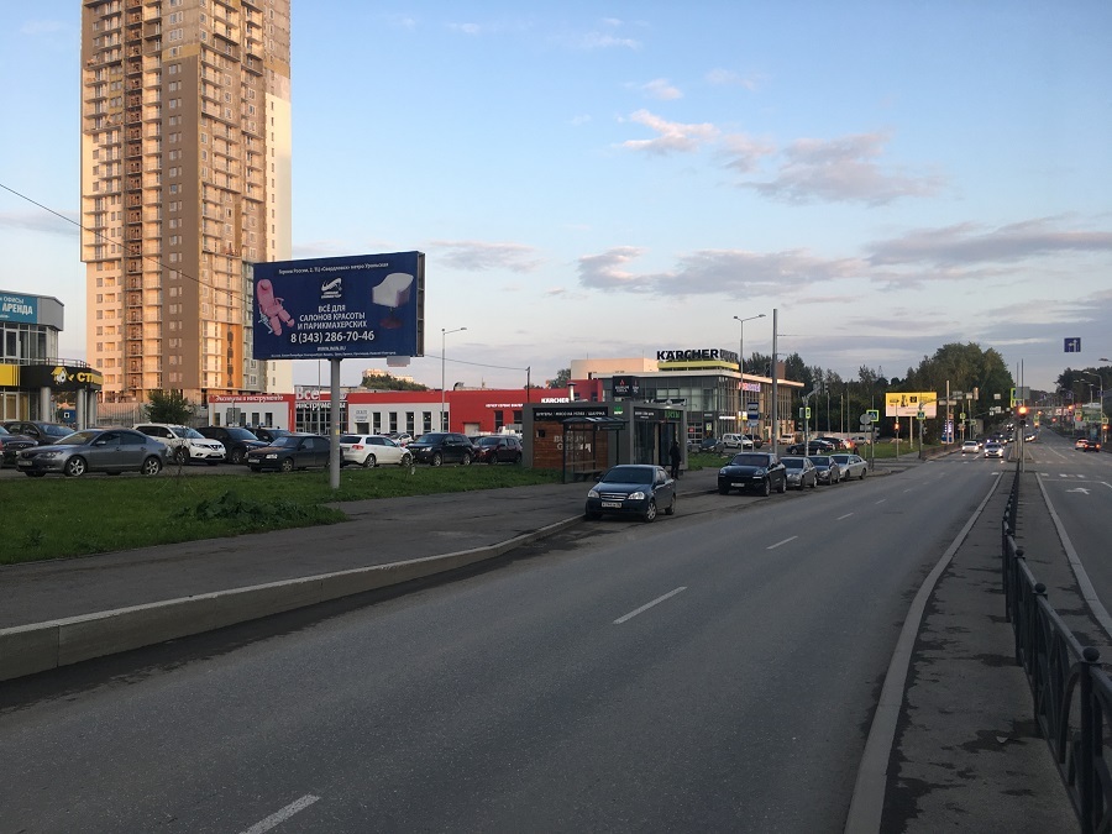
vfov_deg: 48.2
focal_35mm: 29
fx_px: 932
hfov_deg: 61.7
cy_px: 417
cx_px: 556
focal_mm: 4.15
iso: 25
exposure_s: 1/117
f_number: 2.2
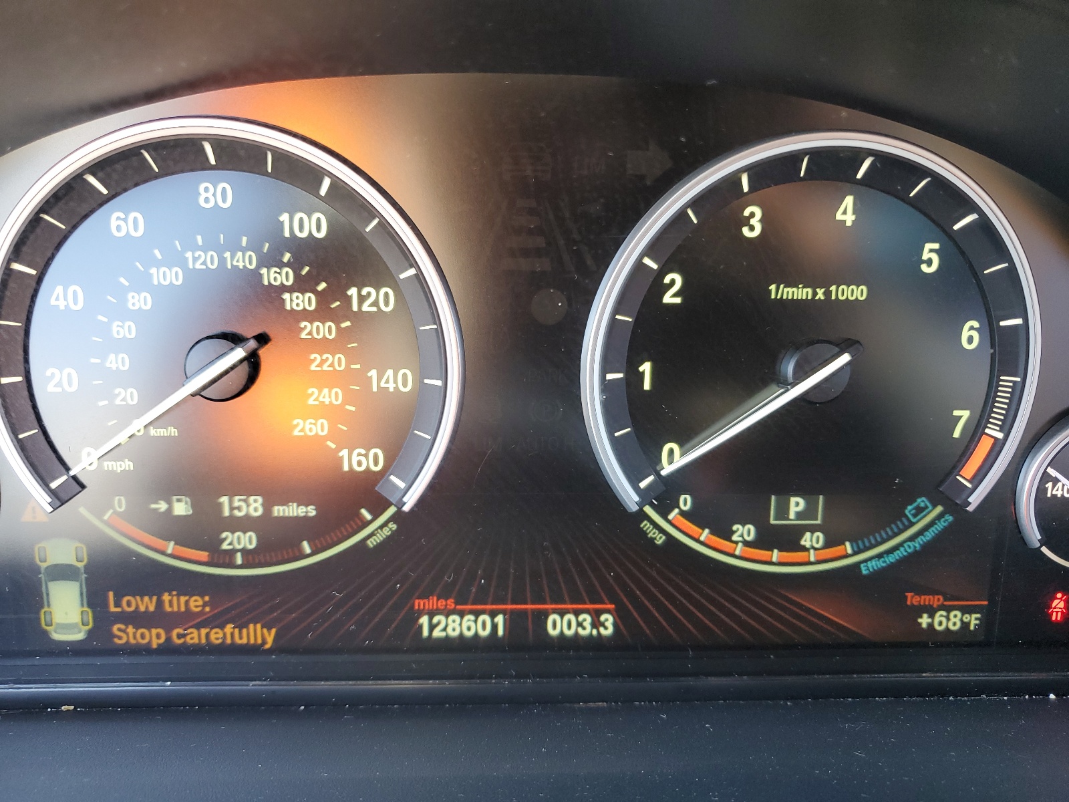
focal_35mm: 26
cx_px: 534
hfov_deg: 67.3
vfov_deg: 53.1
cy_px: 401
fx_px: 803
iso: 63
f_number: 1.5
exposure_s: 1/60.2
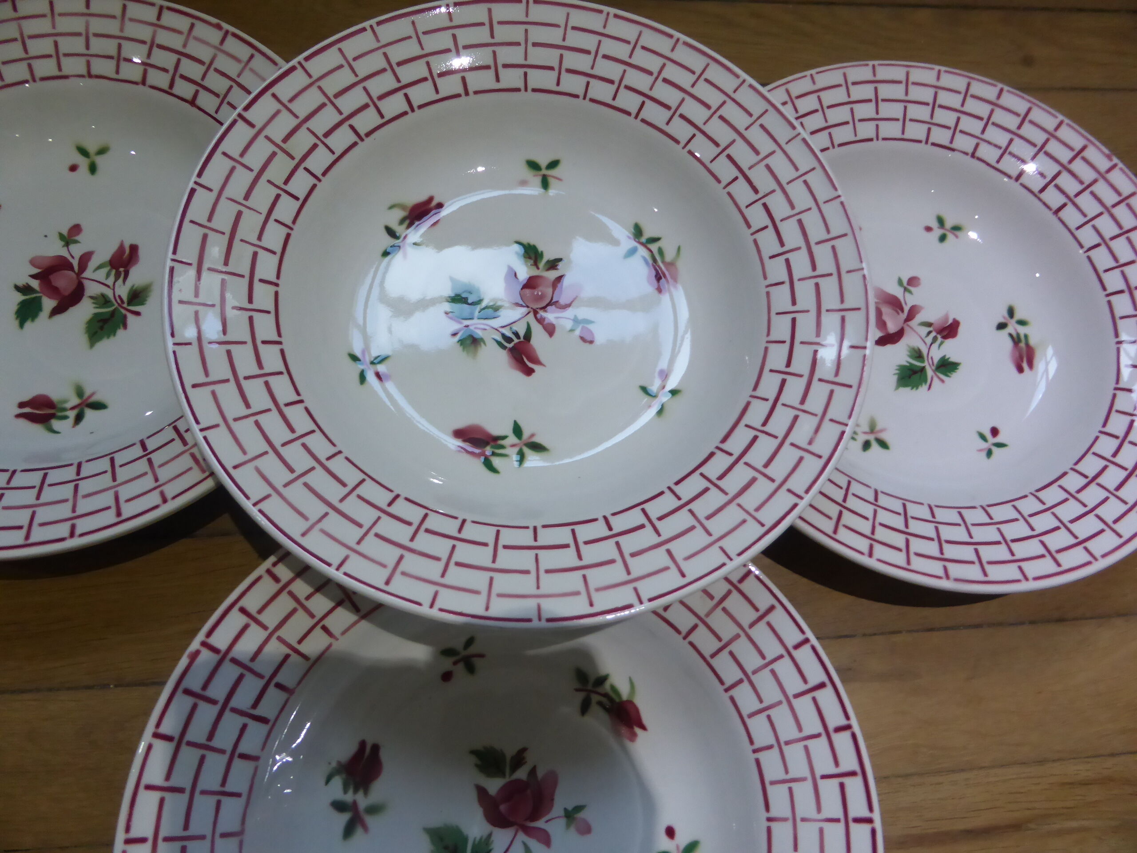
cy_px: 426
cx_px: 568
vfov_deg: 54.9
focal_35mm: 25
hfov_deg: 69.4
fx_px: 821
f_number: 3.3
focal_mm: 4.3
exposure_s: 1/40
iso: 400
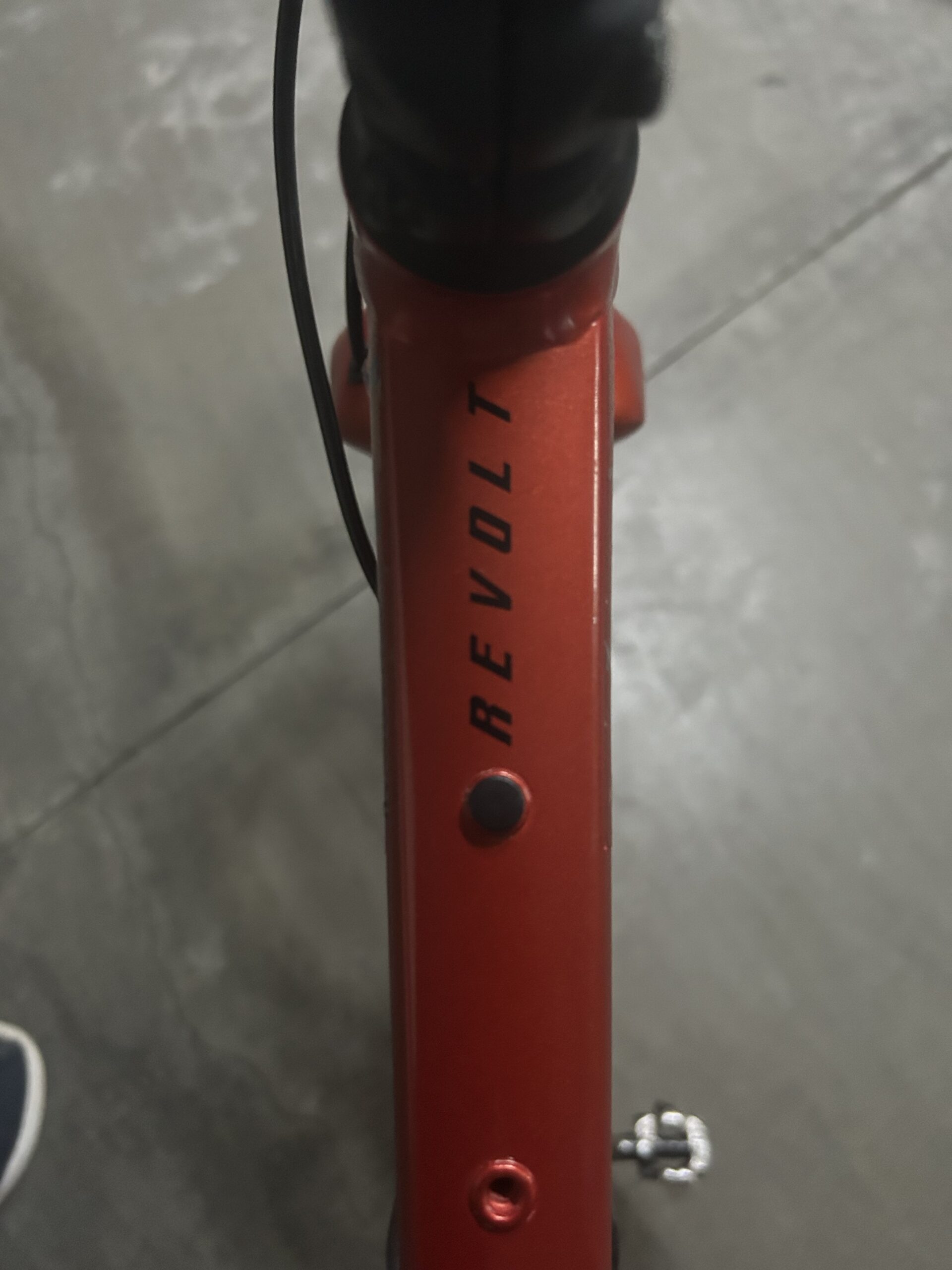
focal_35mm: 26
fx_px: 953
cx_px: 476
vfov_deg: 67.3
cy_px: 635
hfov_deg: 53.1
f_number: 1.5
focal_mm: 5.7
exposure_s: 1/33
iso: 640
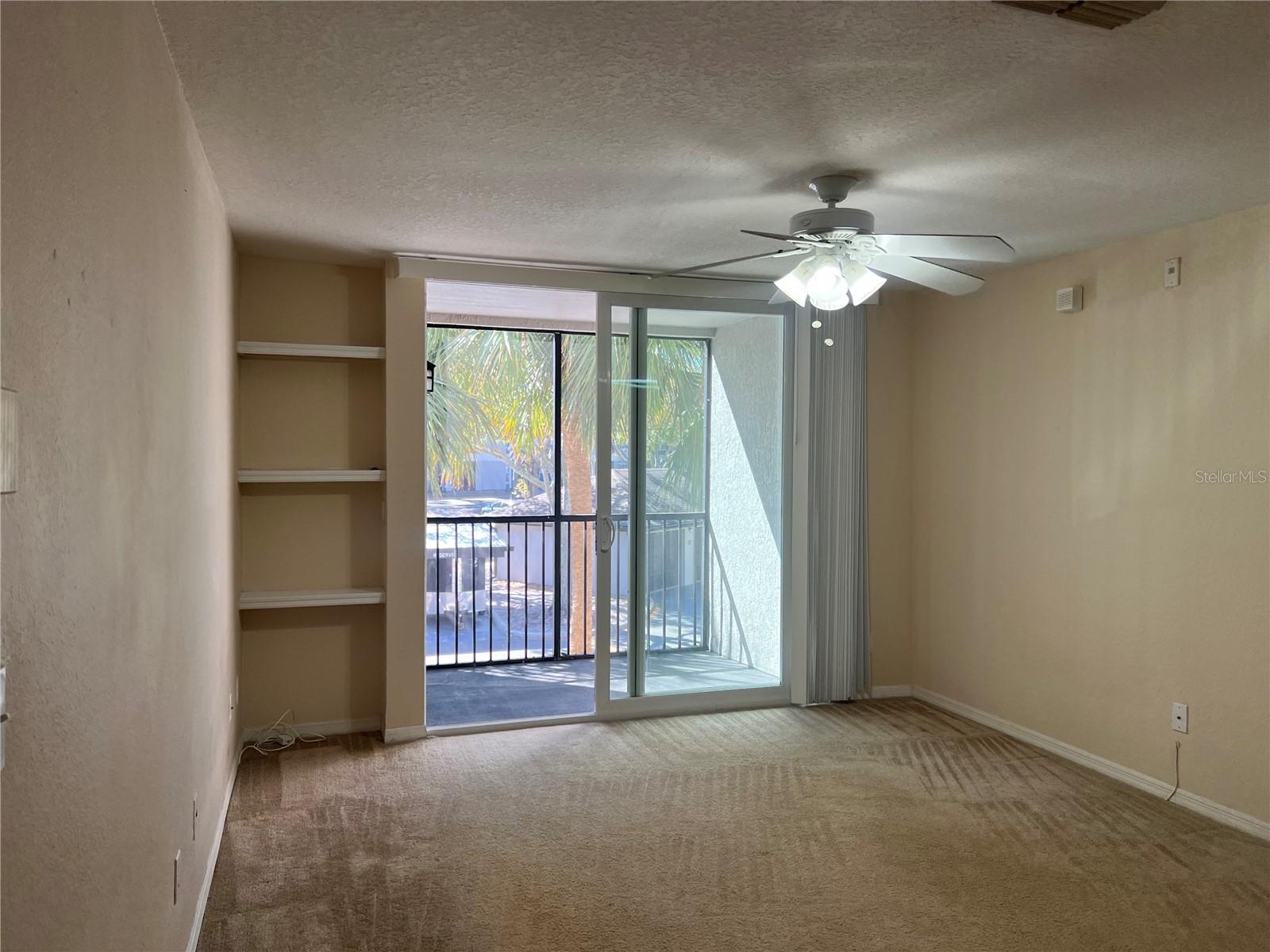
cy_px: 476
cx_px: 635
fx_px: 954
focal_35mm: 26
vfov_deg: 53.1
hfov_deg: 67.3
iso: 64
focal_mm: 5.7
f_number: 1.5
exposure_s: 1/161
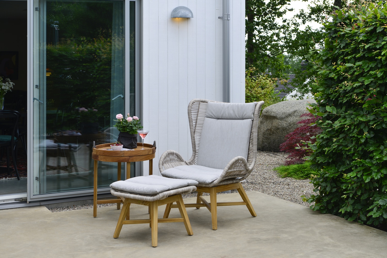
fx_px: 624
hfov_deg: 34.5
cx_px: 194
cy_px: 129
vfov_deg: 23.4
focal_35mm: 58
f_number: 8
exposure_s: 1/100
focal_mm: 58
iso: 100
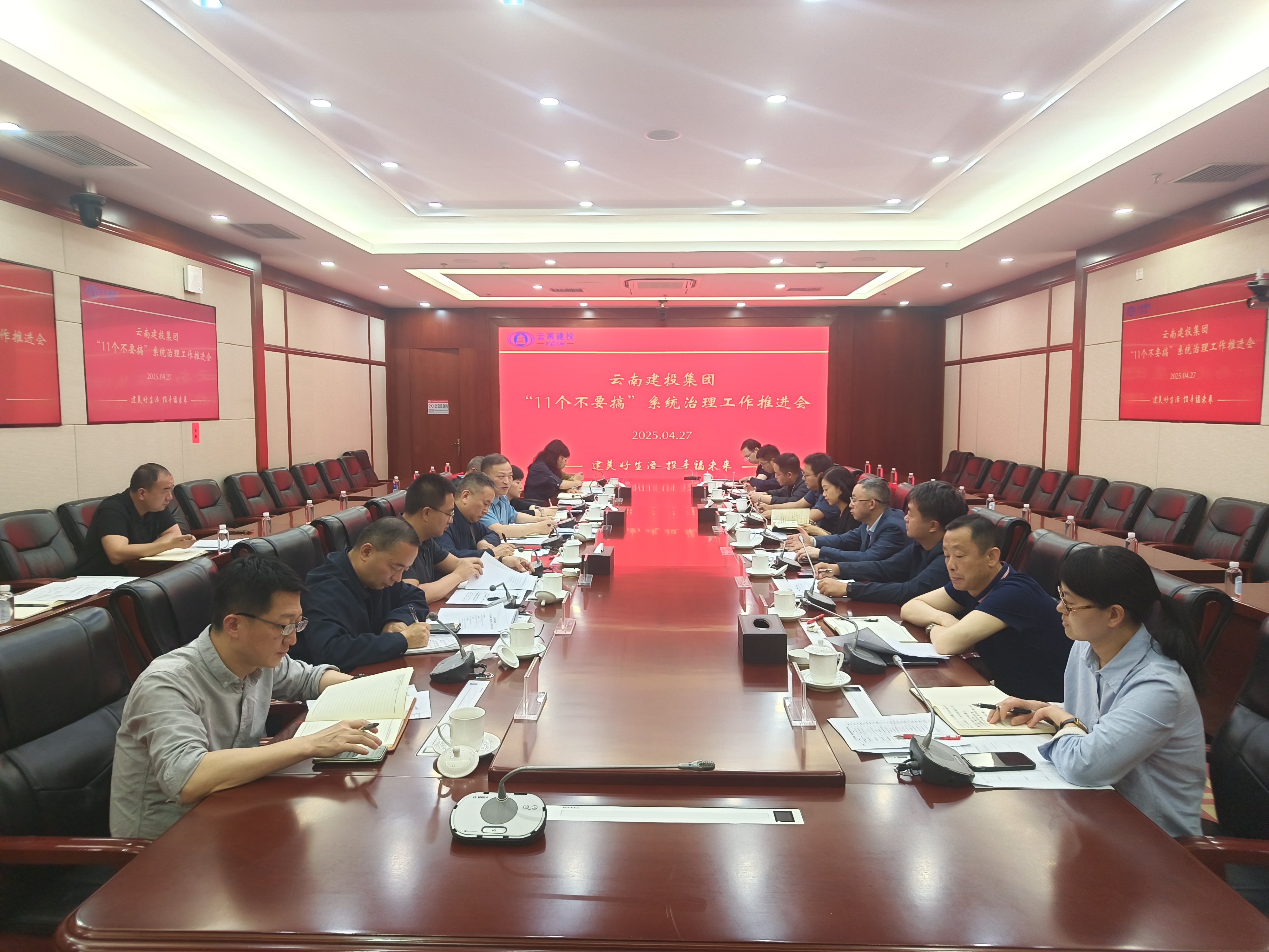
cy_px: 476
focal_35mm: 23
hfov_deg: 73.9
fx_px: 843
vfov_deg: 58.9
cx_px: 634
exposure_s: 1/50
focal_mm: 5.59
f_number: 1.88
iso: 1185
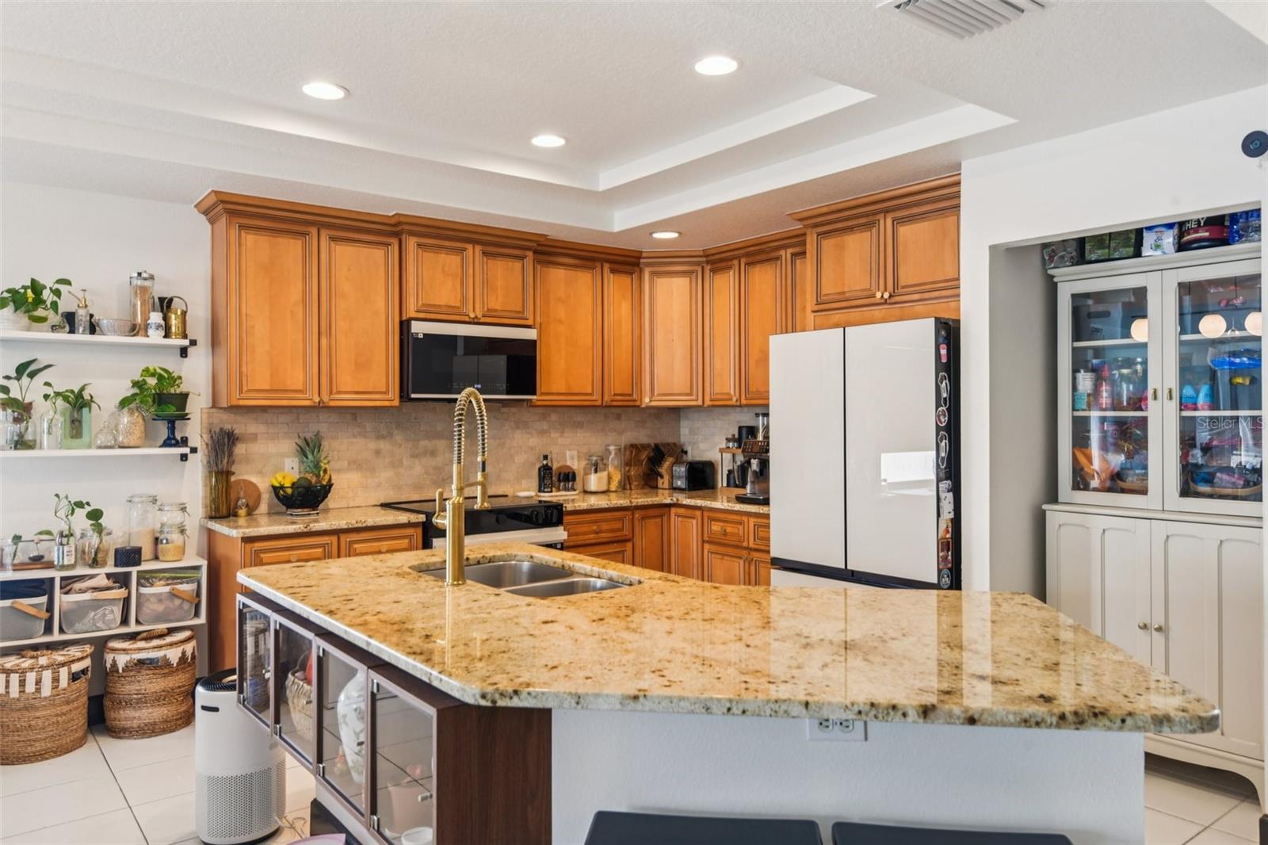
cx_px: 634
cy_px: 422
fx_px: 880
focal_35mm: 25
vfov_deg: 51.3
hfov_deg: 71.5
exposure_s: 1/8
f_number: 8
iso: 400
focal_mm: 25
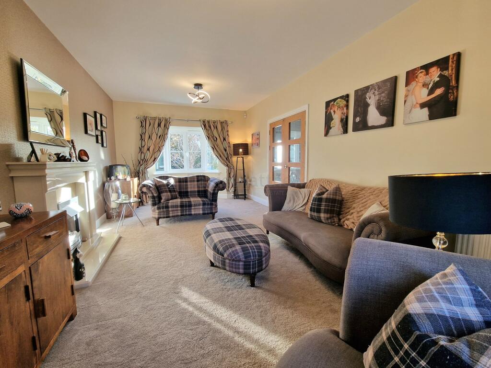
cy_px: 184
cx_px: 246
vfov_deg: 89.9
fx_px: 184
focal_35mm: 13
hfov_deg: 106.2
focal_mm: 2.2
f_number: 2.2
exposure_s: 1/50
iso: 64
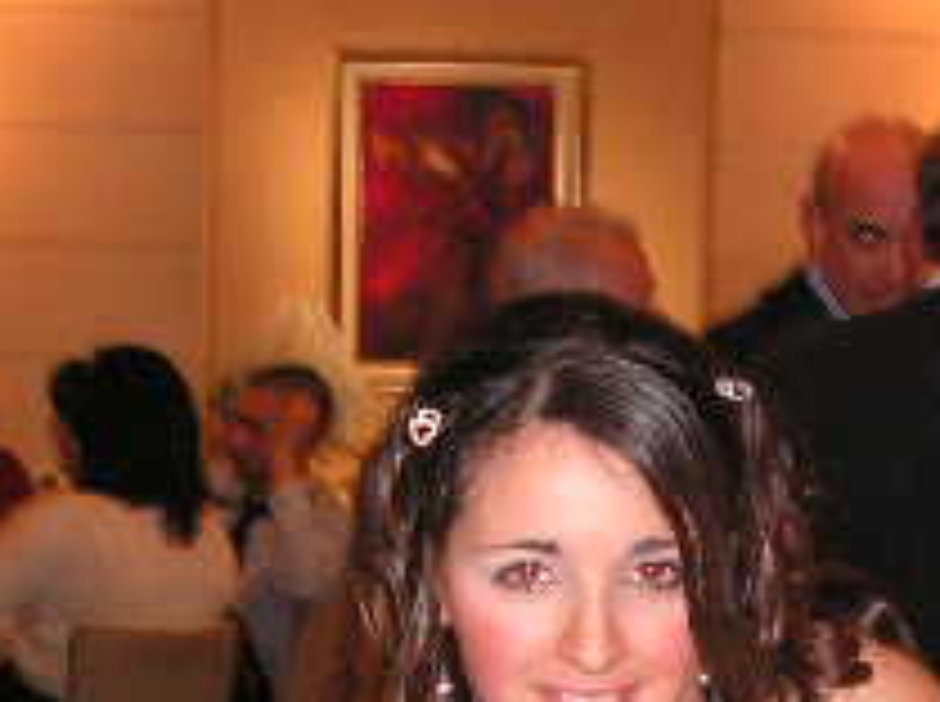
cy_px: 999
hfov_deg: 14.6
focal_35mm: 135
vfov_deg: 10.6
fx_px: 3660
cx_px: 706
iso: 200
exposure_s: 1/40
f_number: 3.2
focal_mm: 7.4
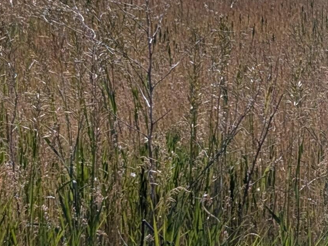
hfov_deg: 10.7
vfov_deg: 8.4
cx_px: 556
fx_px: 1658
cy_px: -50
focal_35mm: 175
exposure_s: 1/2294
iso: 21
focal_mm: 6.9
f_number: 1.68
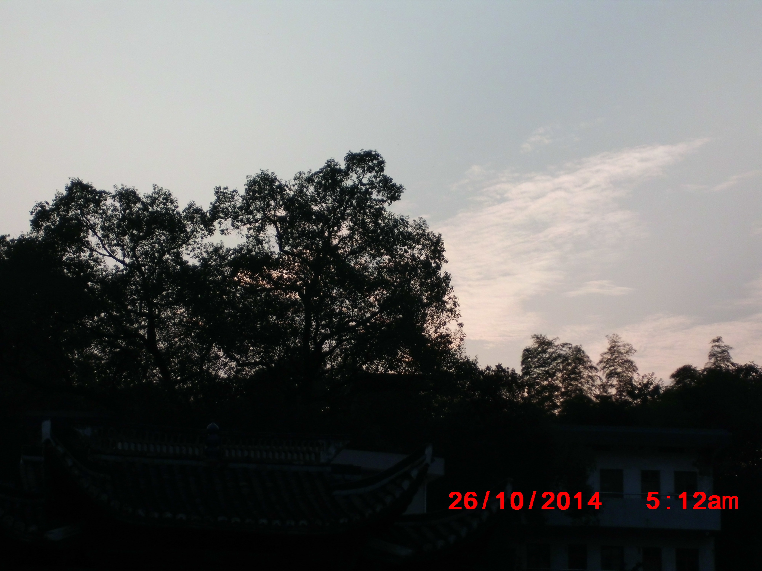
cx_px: 381
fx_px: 2355
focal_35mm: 107
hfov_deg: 18.4
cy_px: 286
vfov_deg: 13.8
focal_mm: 18.9
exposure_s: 1/500
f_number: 5.4
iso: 64
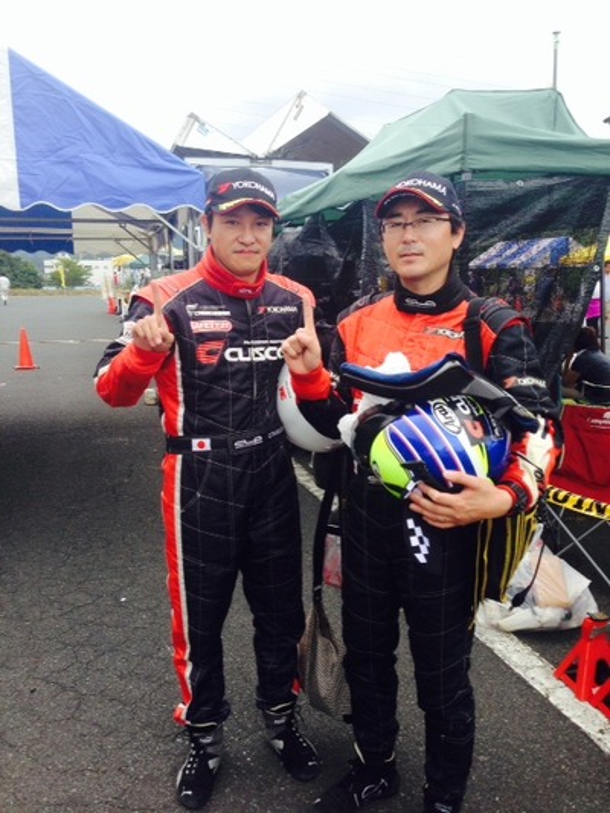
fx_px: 775
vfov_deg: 55.3
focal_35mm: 33
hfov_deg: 43.0
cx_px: 305
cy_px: 406
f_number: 2.4
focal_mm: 4.12
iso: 50
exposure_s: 1/396
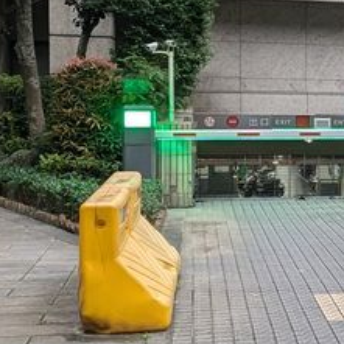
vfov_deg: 18.9
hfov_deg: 16.2
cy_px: 146
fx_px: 1034
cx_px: 606
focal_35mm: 92
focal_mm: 6.9
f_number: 1.68
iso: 547
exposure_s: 1/120
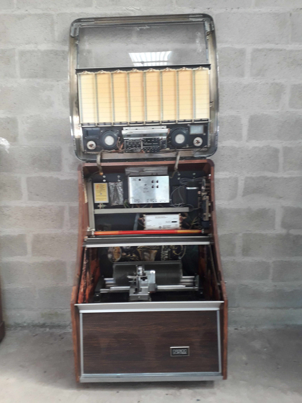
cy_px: 202
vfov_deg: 65.3
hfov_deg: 51.4
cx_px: 151
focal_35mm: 27
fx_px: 314
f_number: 1.9
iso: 80
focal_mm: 3.6
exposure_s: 1/50
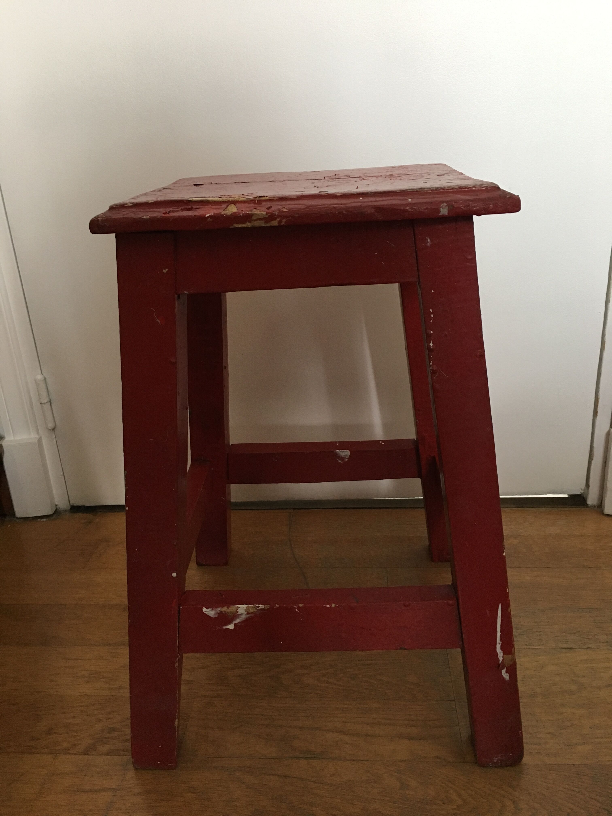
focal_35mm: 29
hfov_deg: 48.2
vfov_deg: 61.7
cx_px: 306
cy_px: 408
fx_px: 684
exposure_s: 1/33
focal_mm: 4.15
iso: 160
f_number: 2.2
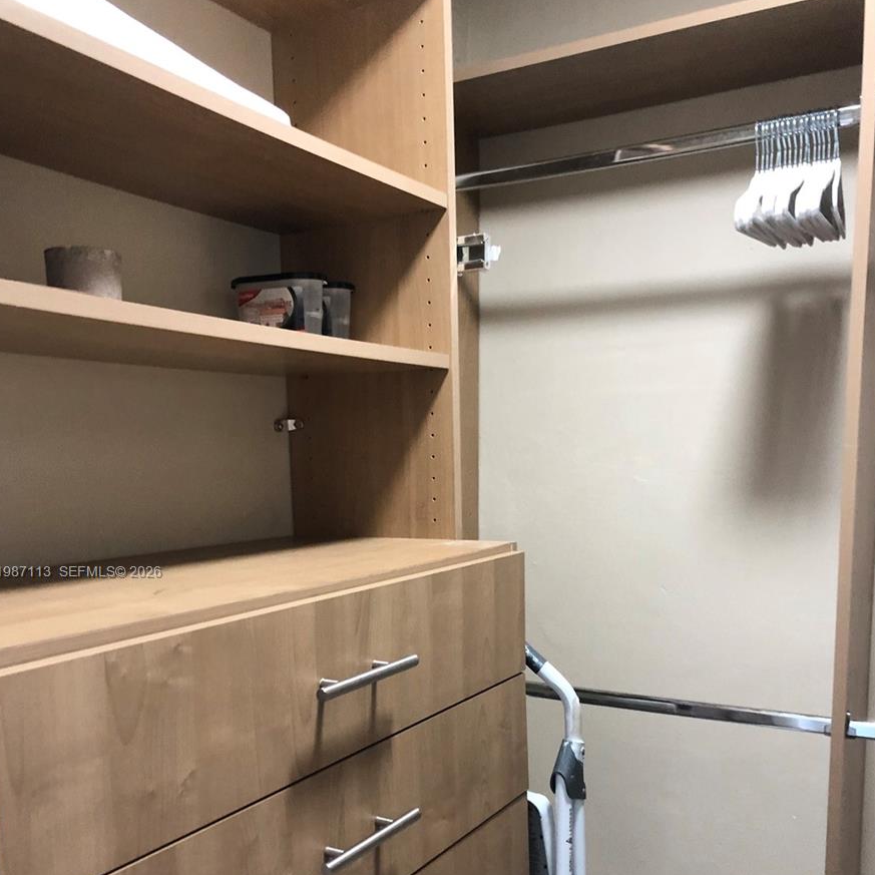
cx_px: 427
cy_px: 573
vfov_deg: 47.8
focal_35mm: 34
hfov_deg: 48.4
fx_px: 972
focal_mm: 3.99
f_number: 1.8
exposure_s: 1/15
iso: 64
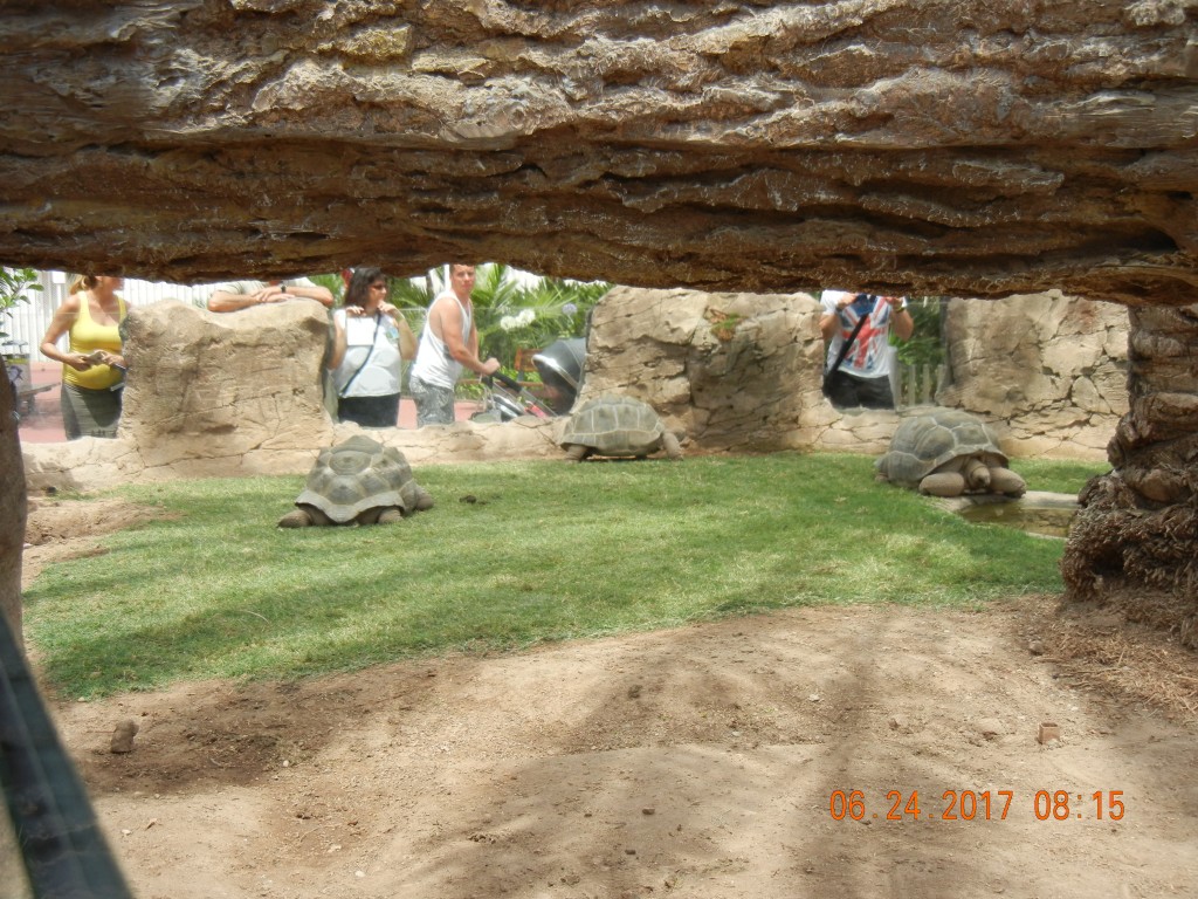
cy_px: 450
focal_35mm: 45
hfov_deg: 42.1
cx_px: 599
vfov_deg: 32.2
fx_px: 1557
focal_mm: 8.1
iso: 160
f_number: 3.8
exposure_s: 1/562
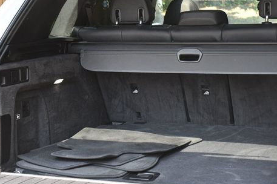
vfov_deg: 16.2
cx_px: 146
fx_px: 646
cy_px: 85
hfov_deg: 24.2
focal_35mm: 84
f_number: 4.8
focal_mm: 40
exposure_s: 1/250
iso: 800
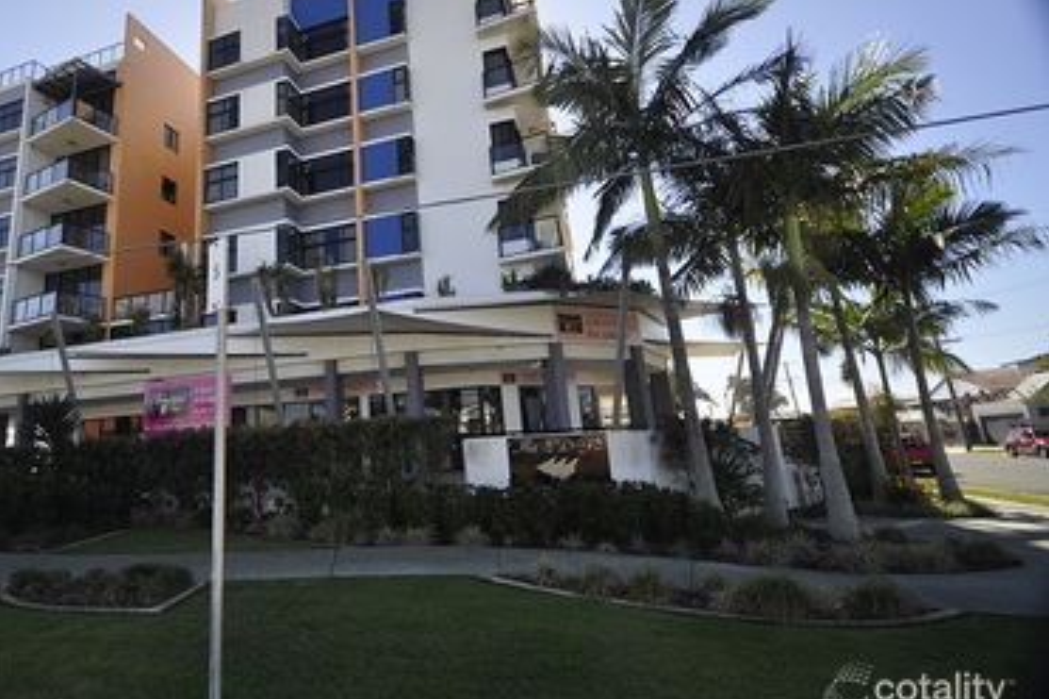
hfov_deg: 85.1
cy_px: 304
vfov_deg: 64.3
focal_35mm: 19
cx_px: 387
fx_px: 553
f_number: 4
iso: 200
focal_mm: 10
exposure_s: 1/200
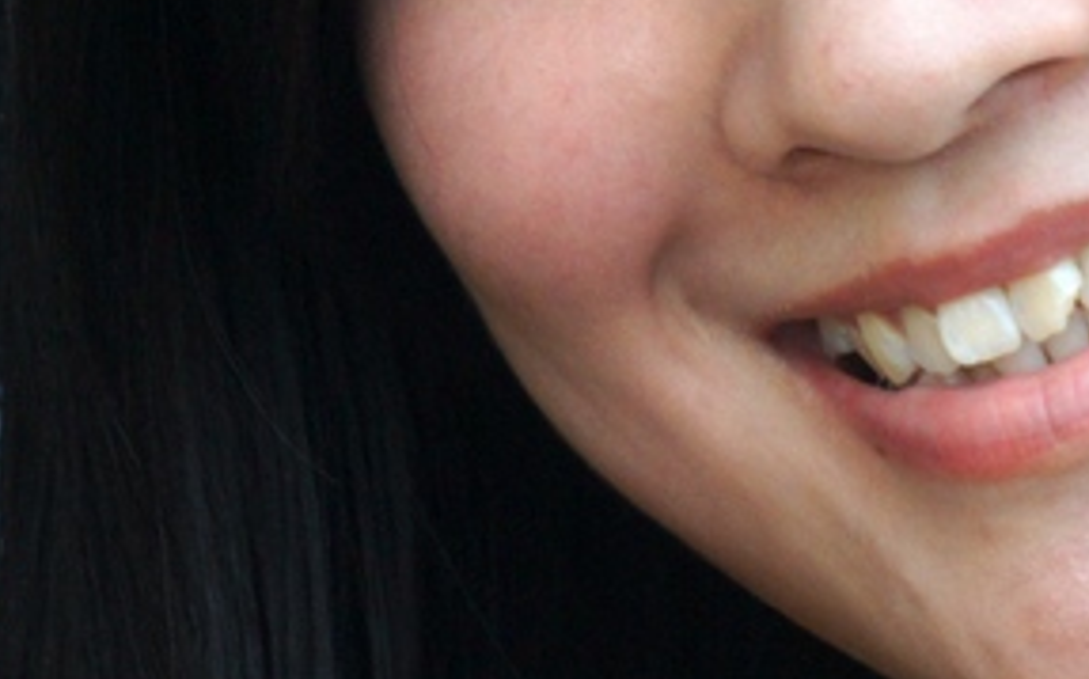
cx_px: 816
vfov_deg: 0.6
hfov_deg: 1.0
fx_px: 63238
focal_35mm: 2132
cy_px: -61
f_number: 8
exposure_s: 1/500
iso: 1000
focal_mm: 500
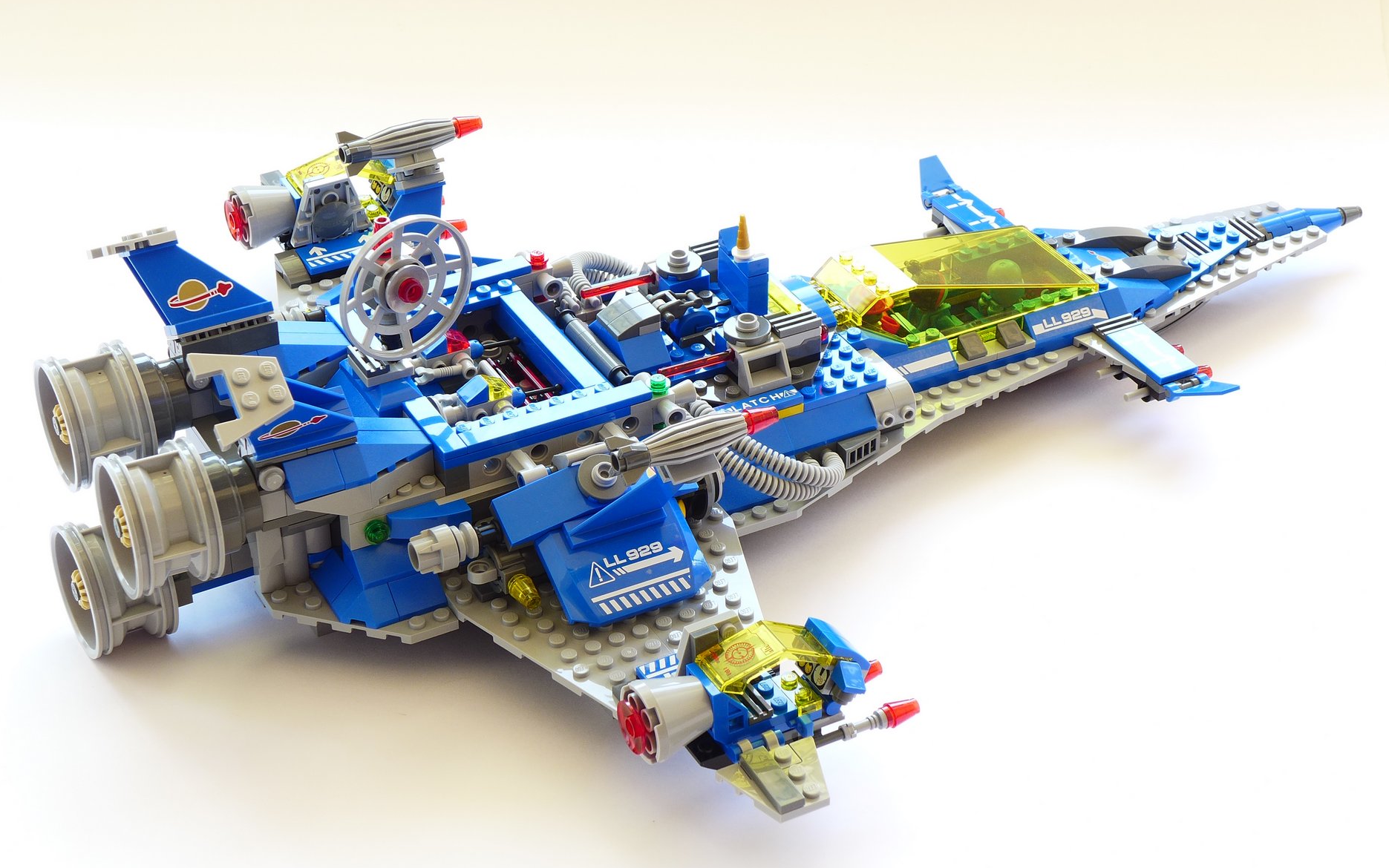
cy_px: 435
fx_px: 2726
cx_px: 696
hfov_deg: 28.6
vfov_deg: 18.1
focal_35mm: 72
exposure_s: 1/13
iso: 80
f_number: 4.5
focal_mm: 13.7
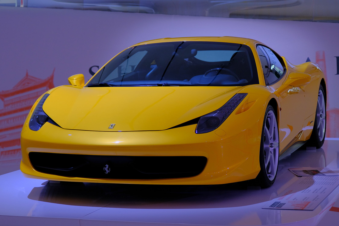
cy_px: 119
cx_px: 159
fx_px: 829
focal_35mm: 88
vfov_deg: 15.5
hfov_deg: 23.1
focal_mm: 54.5
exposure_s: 1/80
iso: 640
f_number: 4
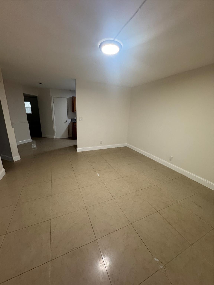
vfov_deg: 102.1
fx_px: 115
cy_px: 142
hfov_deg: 85.7
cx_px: 107
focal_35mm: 14
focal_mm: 2.22
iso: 250
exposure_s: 1/60
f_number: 2.2
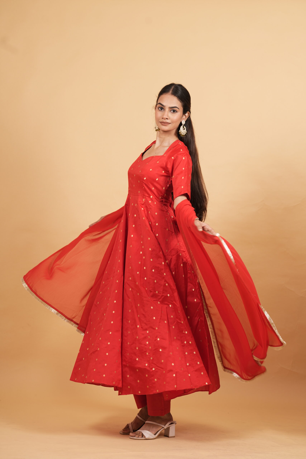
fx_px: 1160
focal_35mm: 91
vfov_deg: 22.4
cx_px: 153
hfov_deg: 15.0
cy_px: 230
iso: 160
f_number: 5.6
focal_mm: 91
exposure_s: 1/125
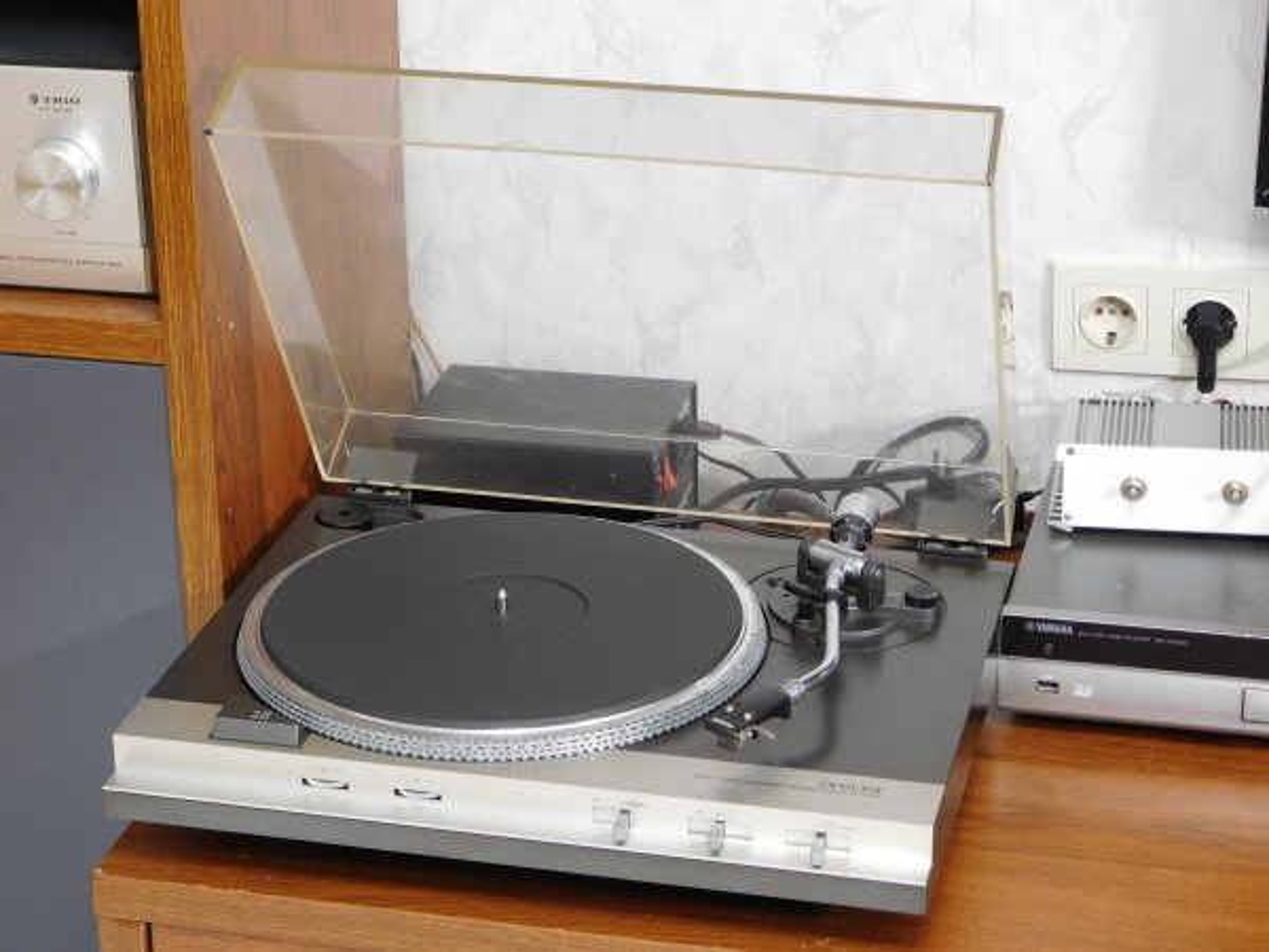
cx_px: 634
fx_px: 2933
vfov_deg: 18.4
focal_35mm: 80
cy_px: 476
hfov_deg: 24.4
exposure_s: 1/8
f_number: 4.4
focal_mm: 14.2
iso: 400
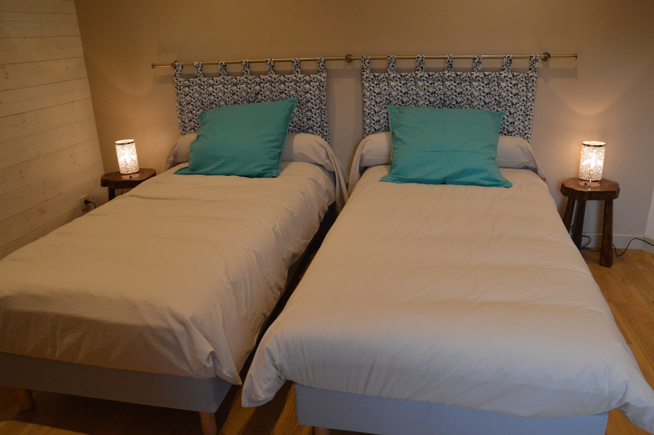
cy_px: 218
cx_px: 327
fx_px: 490
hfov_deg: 67.4
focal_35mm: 27
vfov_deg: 47.8
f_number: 6.3
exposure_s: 1/125
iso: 1600
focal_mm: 18
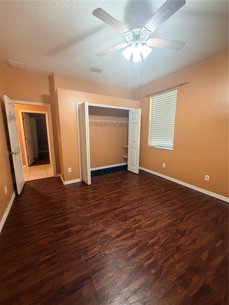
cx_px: 114
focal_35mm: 14
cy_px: 152
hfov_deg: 85.7
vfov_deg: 102.1
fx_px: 123
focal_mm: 2.22
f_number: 2.2
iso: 640
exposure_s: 1/60
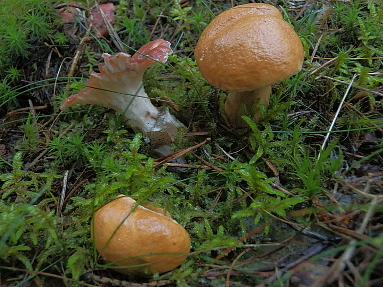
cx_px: 192
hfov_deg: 50.1
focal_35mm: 37
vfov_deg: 38.7
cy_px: 144
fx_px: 409
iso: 800
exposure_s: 1/80
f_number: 3.9
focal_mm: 6.7
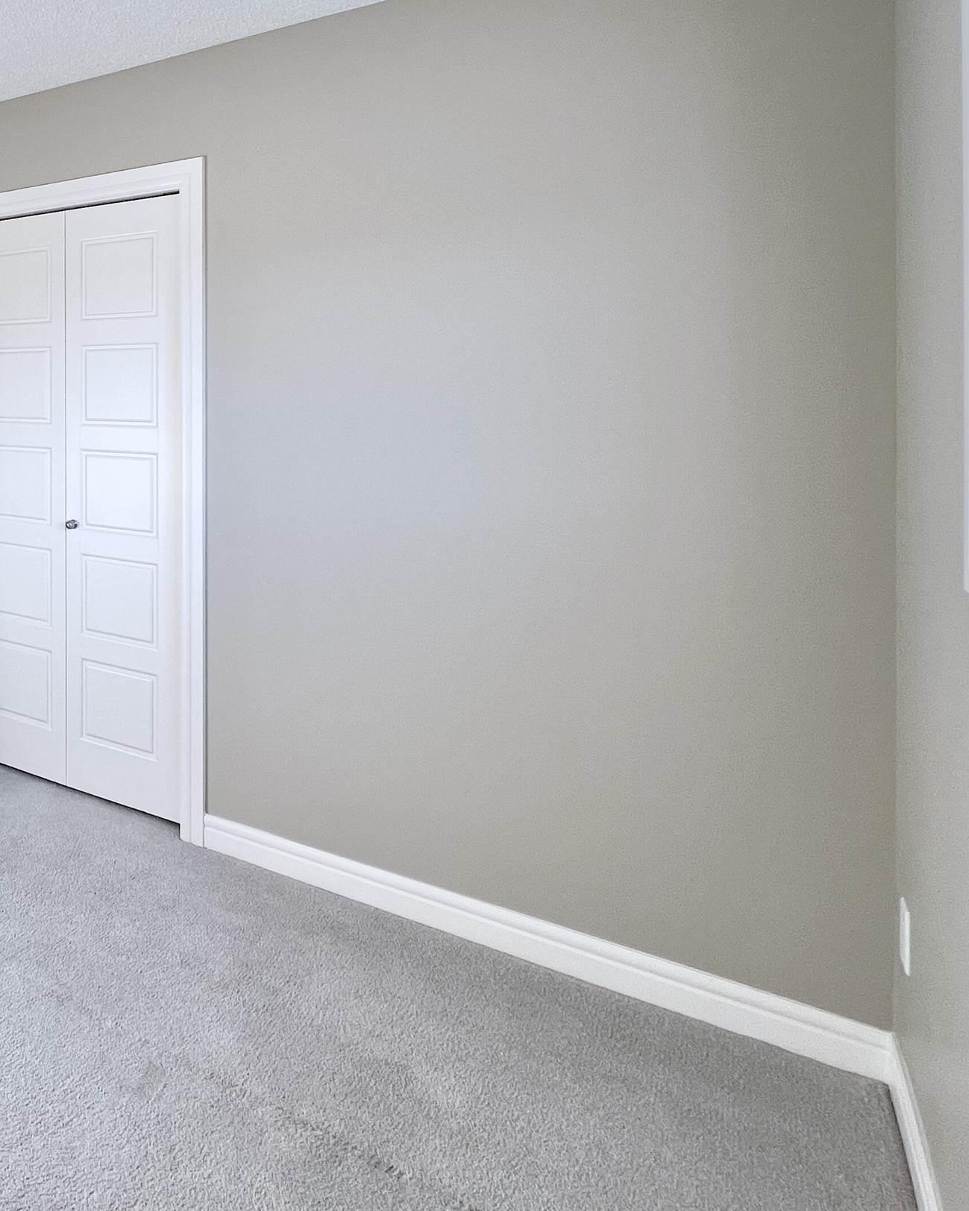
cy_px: 393
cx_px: -84
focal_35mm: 24
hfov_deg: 45.2
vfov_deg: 68.1
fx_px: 860
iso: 64
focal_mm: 1.57
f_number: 1.8
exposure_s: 1/120
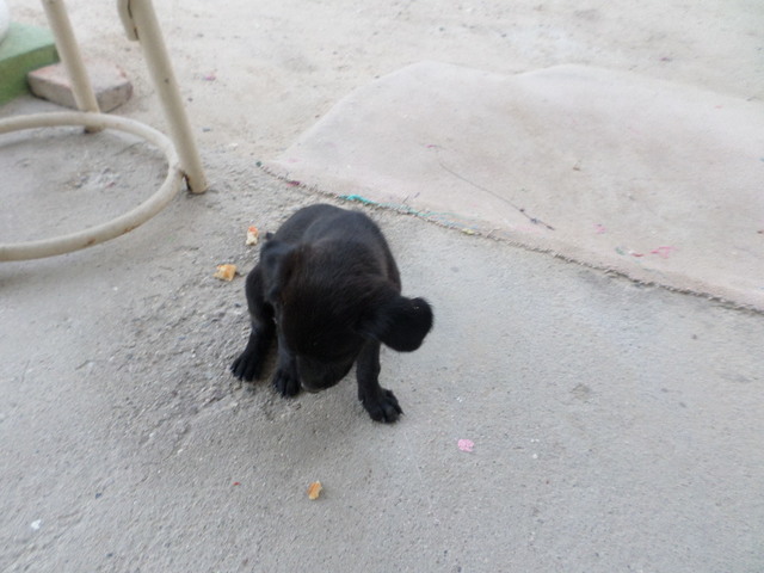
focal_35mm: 25
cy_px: 286
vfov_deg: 54.9
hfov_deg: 69.4
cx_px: 382
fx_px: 552
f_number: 2.5
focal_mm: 4.5
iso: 80
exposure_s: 1/30
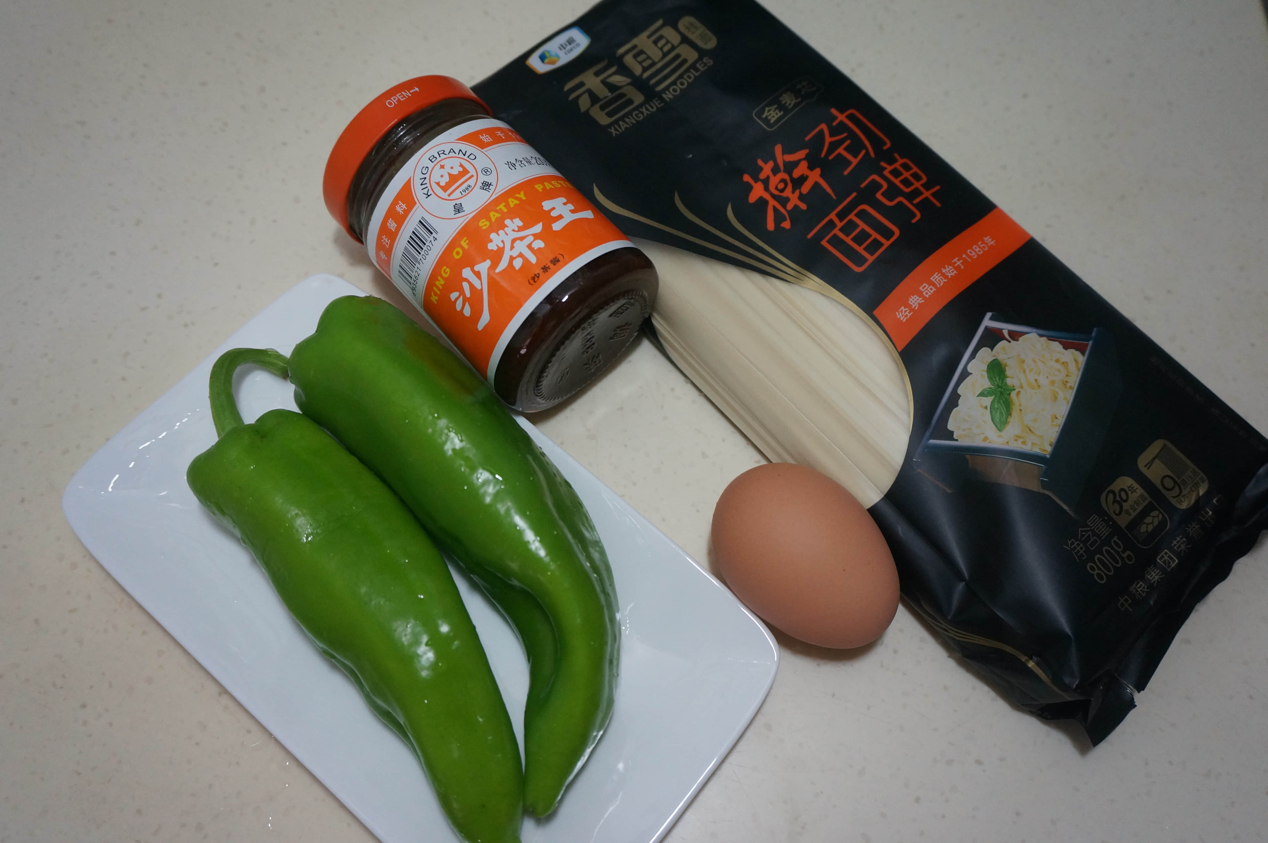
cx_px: 634
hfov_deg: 62.0
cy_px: 422
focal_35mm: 30
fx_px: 1056
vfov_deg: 43.5
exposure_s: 1/160
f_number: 4
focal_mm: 20
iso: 1250
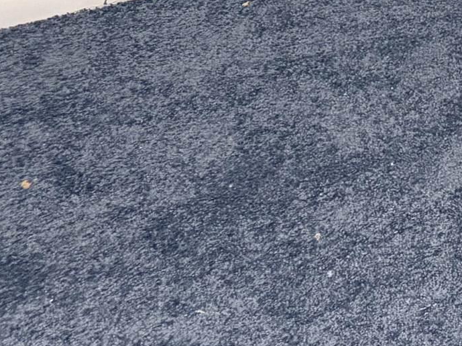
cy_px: -400
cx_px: 1015
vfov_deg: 11.9
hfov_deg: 14.2
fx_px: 1428
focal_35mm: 107
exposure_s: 1/60
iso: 500
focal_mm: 6.76
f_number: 1.78
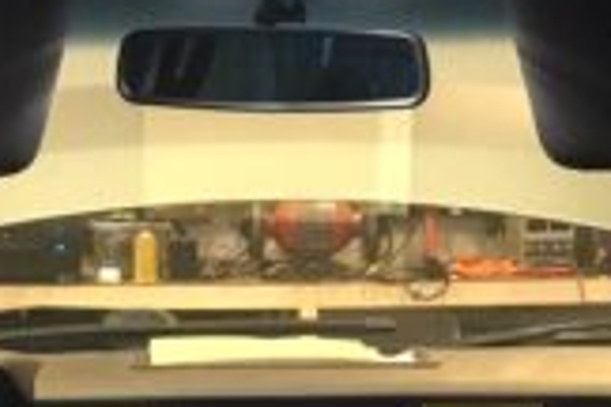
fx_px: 2206
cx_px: 268
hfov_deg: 15.8
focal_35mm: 130
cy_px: 92
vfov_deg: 10.5
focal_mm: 4.15
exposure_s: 1/15
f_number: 2.2
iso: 200
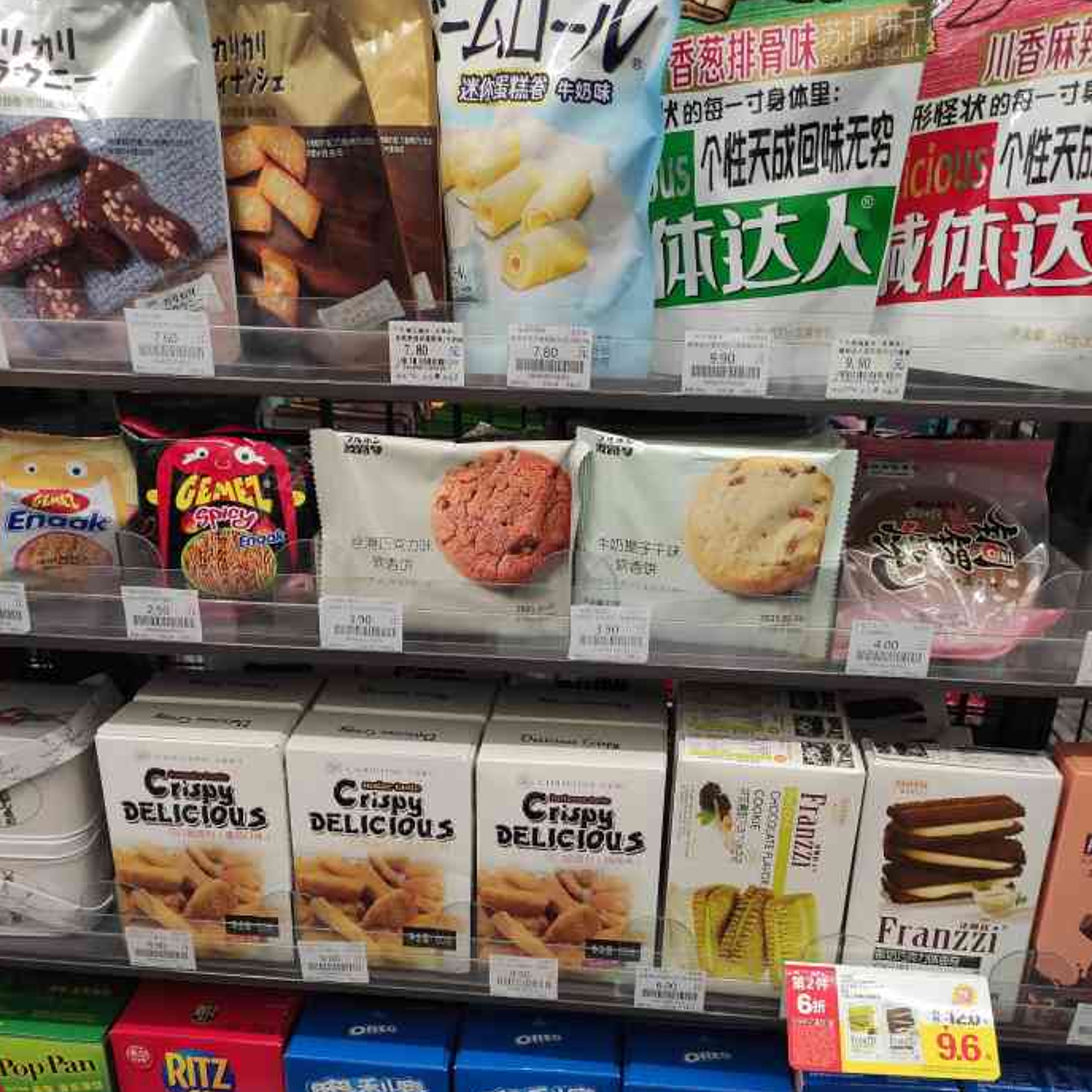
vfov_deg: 53.6
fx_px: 1071
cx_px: 542
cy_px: 656
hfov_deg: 54.0
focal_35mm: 30
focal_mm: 5.43
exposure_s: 1/50
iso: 122
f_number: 1.89
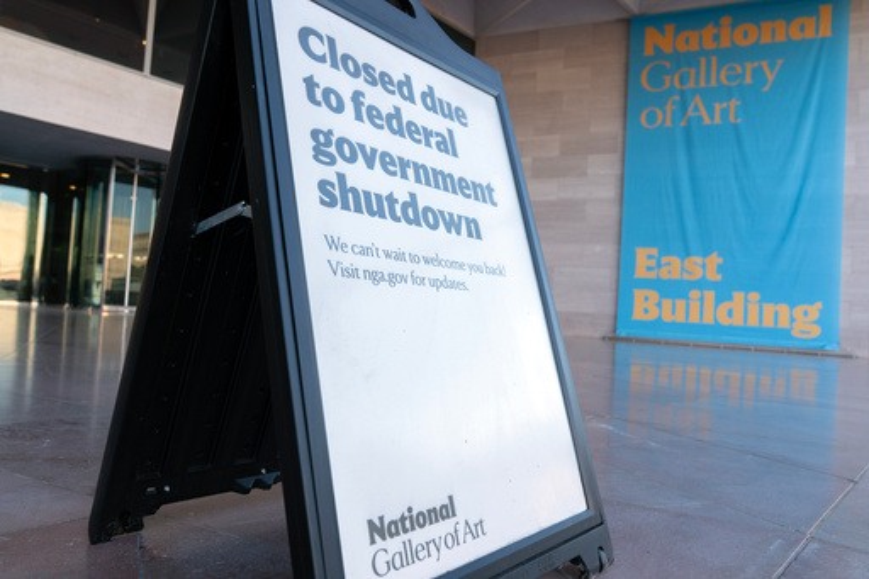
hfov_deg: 73.8
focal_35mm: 24
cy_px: 290
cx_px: 434
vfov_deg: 53.1
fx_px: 579
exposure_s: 1/160
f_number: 4
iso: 250
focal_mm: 24
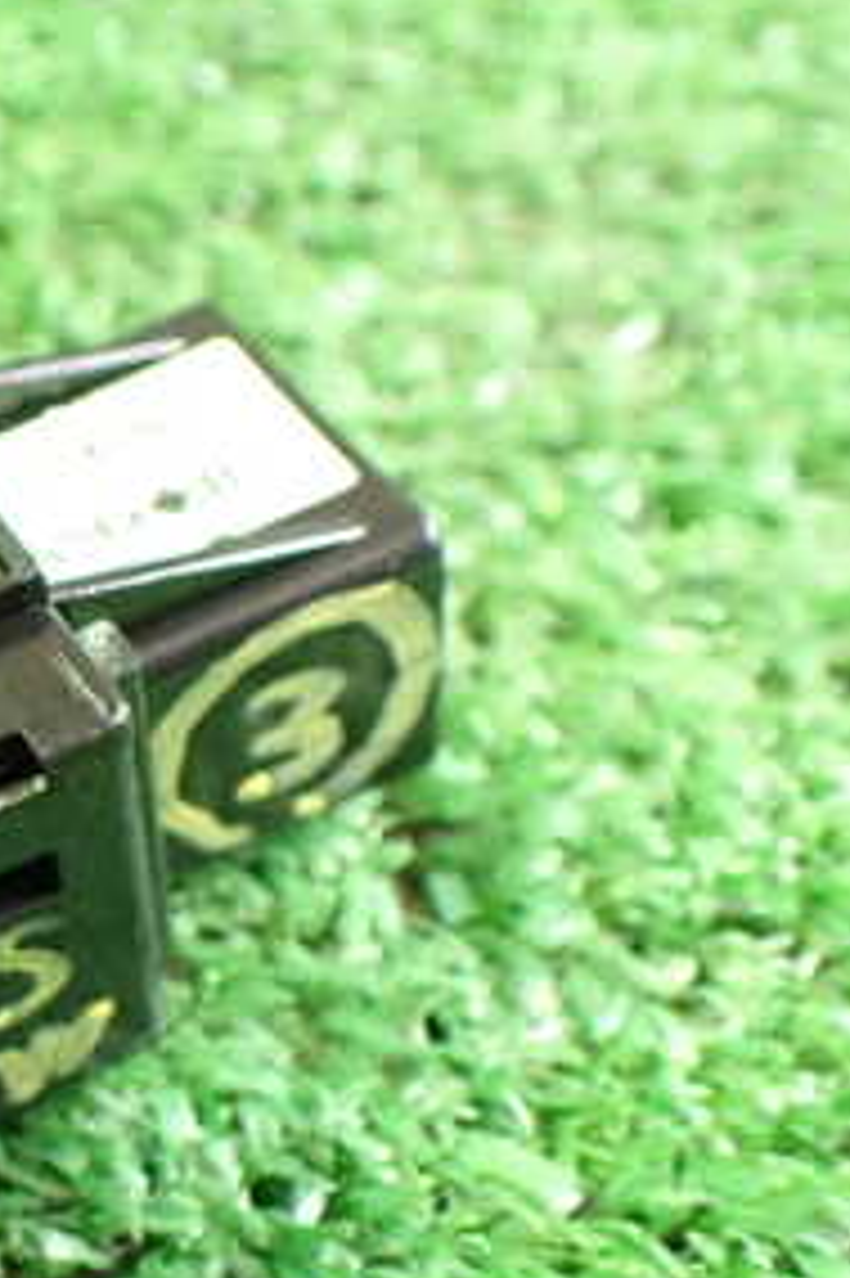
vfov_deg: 30.3
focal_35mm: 66
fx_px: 2340
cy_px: 842
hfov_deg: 18.6
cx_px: -355
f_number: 2.3
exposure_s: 1/30
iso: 800
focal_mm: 5.4
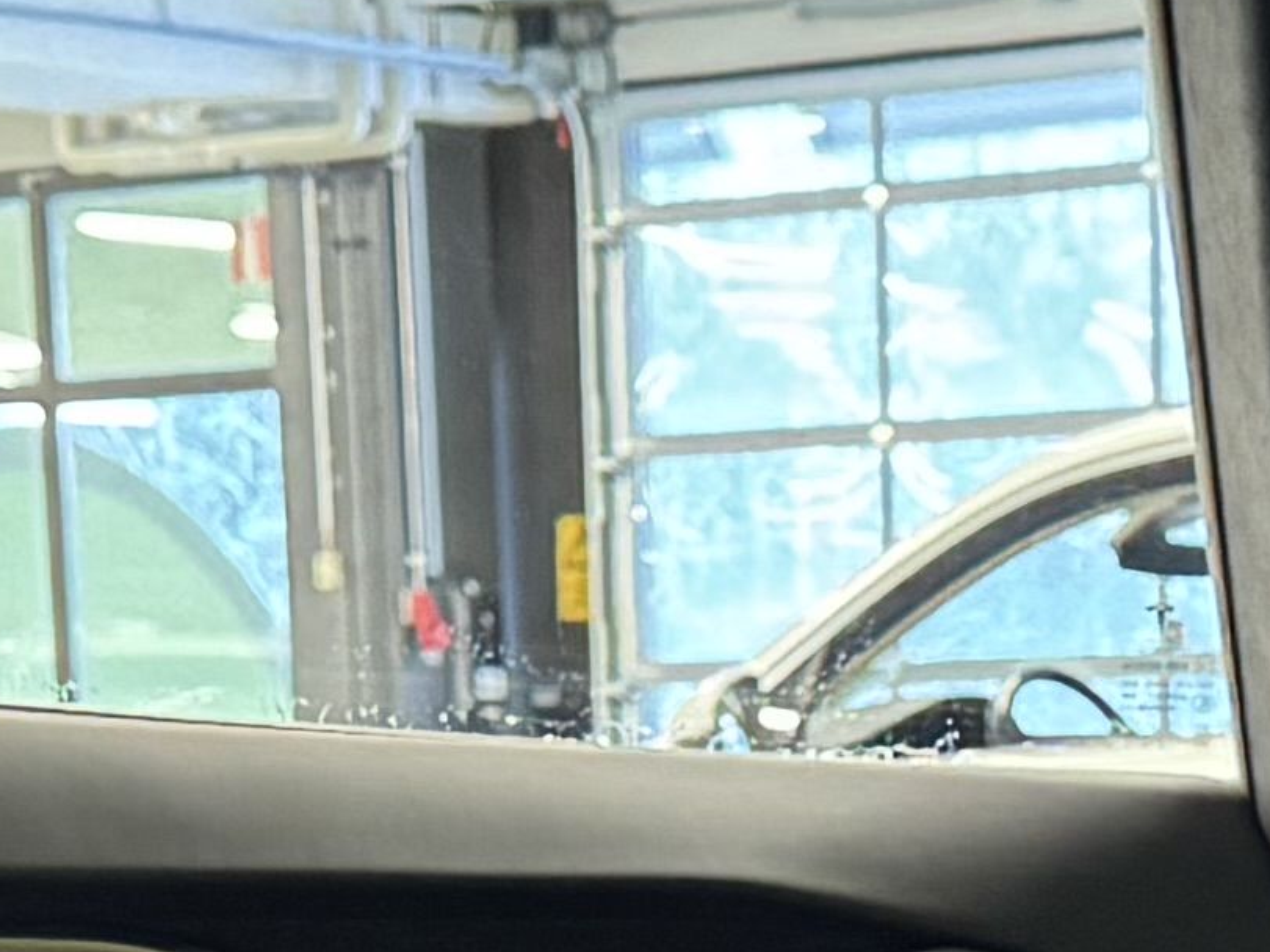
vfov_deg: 8.3
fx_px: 6199
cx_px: 1040
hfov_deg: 11.6
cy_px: 1929
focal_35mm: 169
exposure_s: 1/33
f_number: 1.78
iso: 640
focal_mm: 6.76
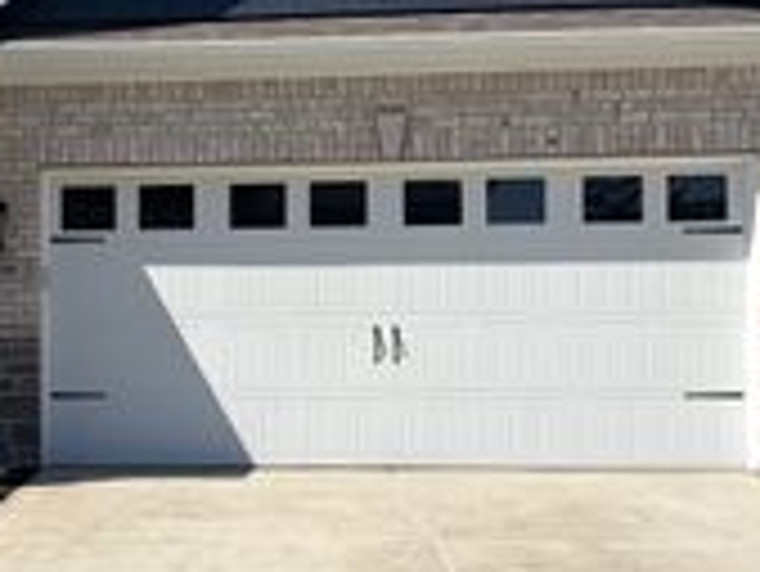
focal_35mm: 77
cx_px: 67
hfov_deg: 24.5
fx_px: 1692
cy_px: 322
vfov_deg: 19.2
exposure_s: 1/6993
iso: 64
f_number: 1.6
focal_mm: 5.96
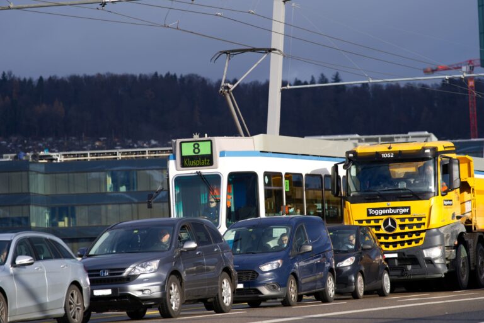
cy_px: 162
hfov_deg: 10.3
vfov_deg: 6.9
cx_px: 242
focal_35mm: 200
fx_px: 2690
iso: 100
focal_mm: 200
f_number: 5
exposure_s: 1/320
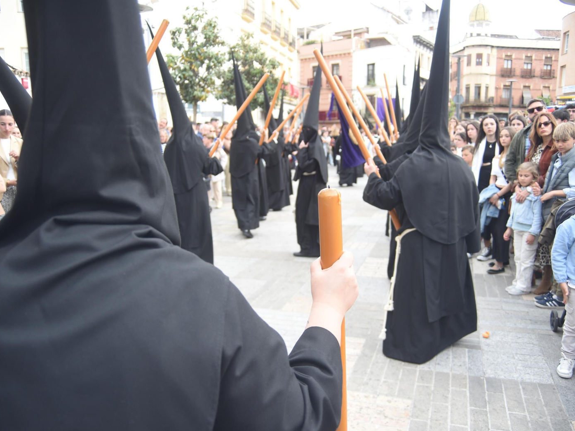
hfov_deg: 56.8
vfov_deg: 44.2
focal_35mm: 32
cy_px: 219
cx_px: 284
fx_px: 532
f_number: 5.6
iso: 400
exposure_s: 1/320
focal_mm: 29
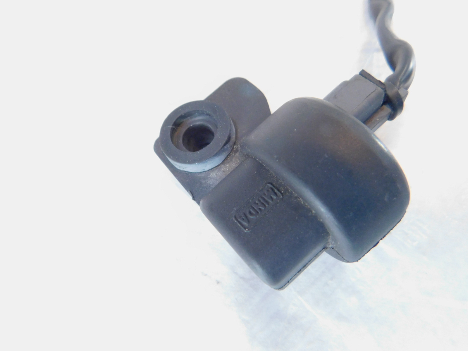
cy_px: 176
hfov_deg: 73.9
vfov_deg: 58.9
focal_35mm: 23
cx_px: 234
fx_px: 311
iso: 400
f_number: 3
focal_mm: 4
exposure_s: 1/30
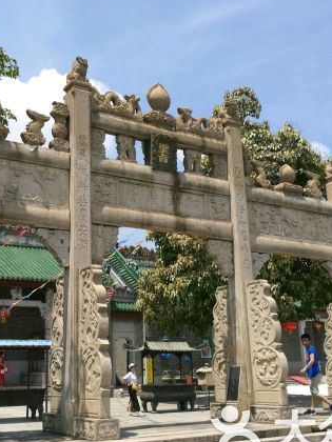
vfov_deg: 42.1
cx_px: 106
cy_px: 209
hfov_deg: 31.9
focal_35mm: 45
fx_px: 575
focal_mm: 4.5
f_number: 2.2
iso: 50
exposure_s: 1/909
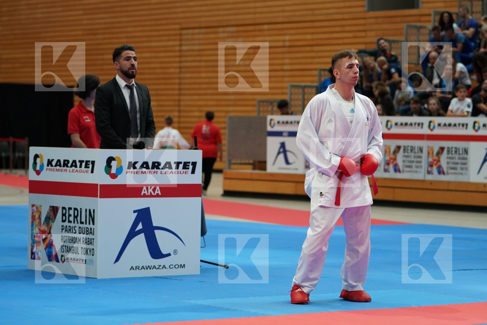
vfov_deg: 11.1
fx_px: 1664
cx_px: 244
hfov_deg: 16.7
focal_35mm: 123
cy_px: 162
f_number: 2.8
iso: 1600
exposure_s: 1/1000
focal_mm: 82
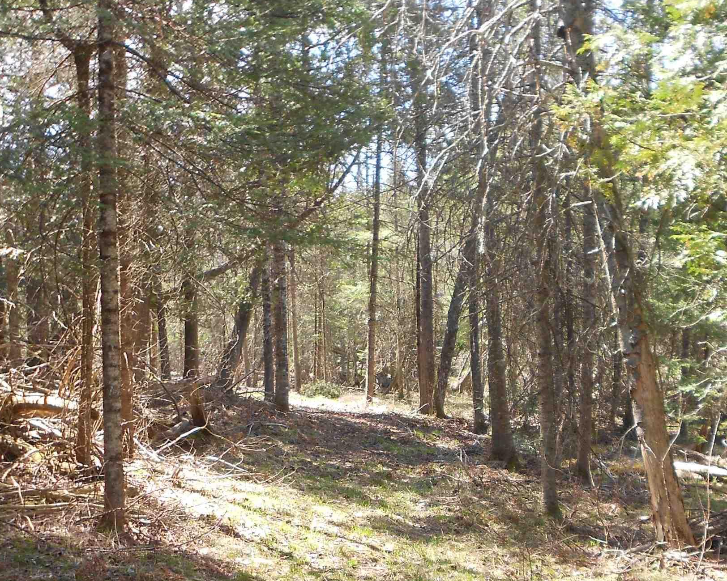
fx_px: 1033
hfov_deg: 38.8
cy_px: 433
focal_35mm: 48
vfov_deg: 30.9
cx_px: 390
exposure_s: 1/80
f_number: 3.2
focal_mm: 4.6
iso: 80
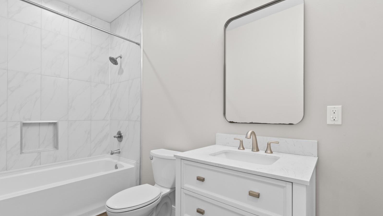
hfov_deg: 99.4
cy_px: 115
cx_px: 190
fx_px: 162
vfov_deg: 67.0
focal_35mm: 16
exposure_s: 1/8
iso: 100
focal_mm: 10
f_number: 4.5
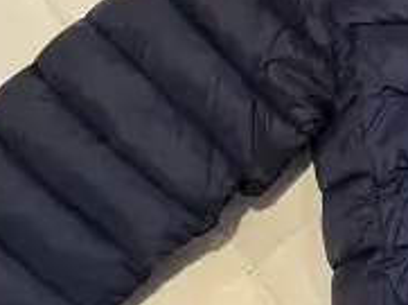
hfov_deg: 16.9
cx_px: 569
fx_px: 1270
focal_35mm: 108
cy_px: 183
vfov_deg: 13.7
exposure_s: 1/50
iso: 160
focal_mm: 5.1
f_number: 1.6
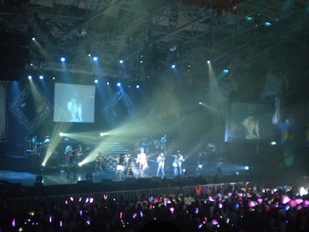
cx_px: 114
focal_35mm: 64
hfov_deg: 30.1
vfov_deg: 22.9
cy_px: 127
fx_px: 571
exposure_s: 1/11
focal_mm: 7.4
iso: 400
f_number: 3.5
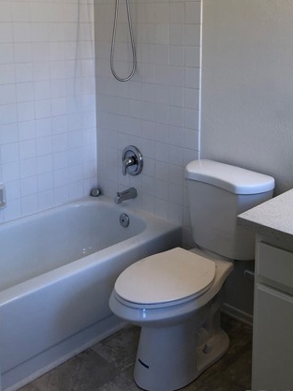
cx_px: 177
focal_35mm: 43
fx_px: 485
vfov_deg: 42.9
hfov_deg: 33.5
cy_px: 113
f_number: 1.8
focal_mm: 3.99
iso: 64
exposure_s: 1/120
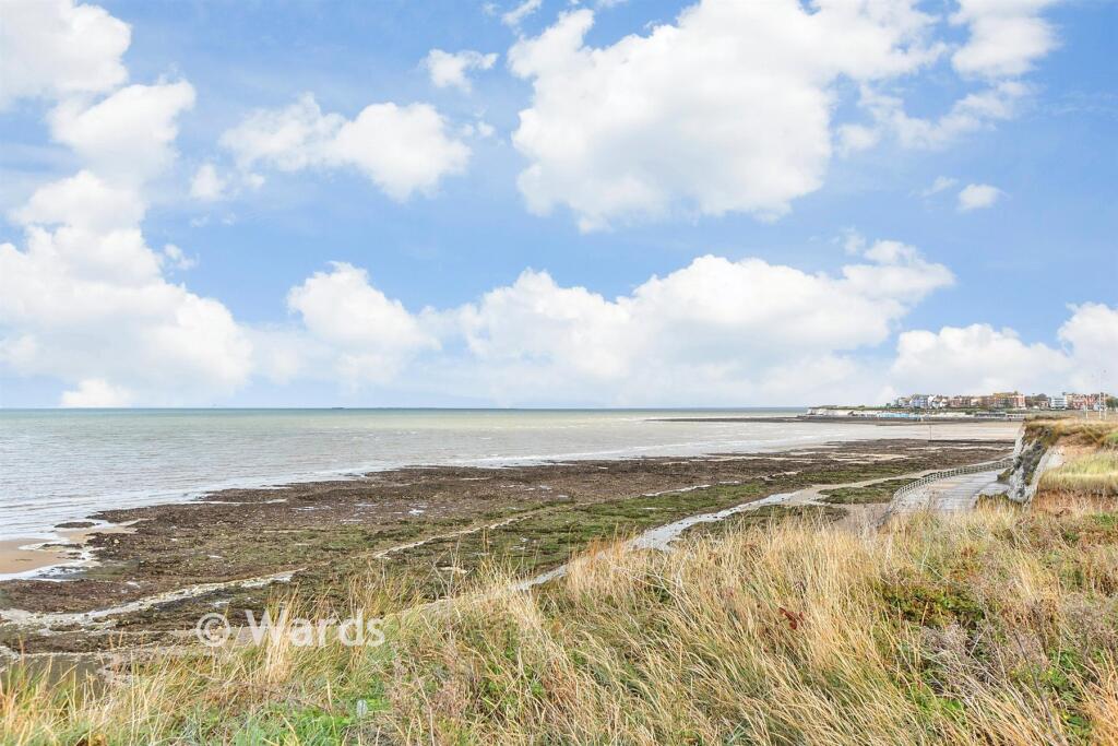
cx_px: 559
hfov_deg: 61.9
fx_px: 932
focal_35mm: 30
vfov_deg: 43.6
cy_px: 373
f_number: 6.3
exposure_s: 1/200
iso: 160
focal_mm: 20
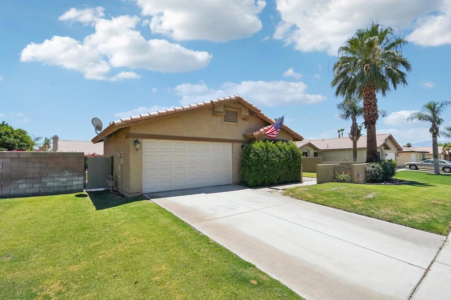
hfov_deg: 96.8
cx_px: 226
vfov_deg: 73.7
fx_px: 200
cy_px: 150
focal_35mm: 16
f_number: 9.5
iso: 3200
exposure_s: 1/8000
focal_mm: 16
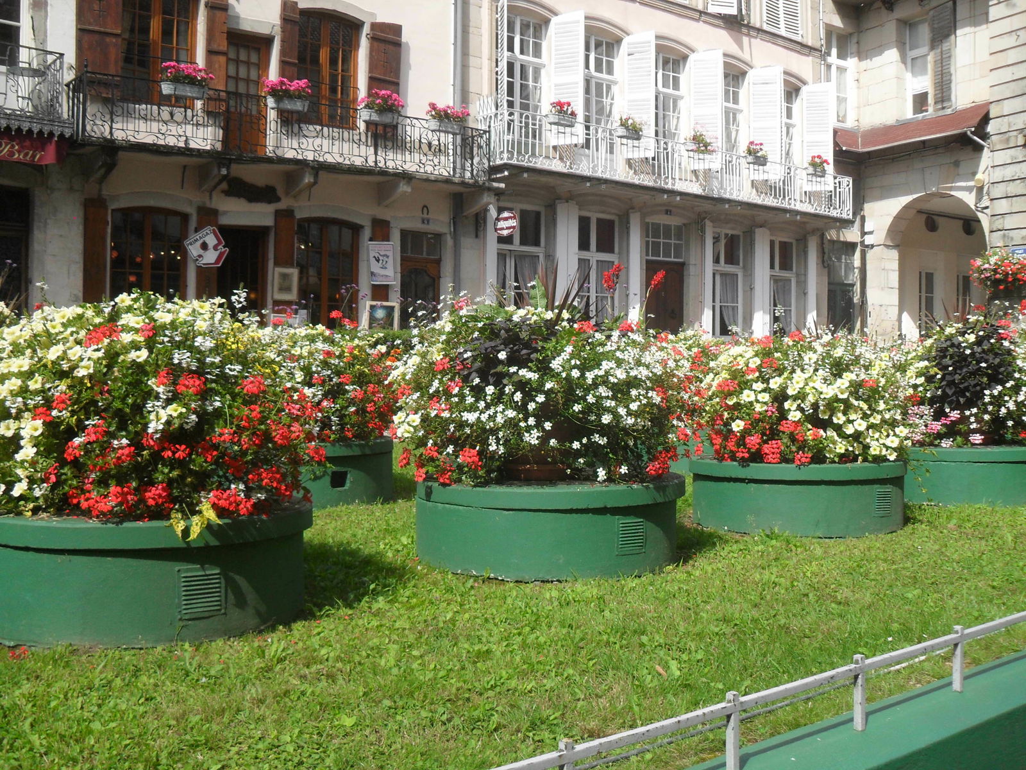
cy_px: 385
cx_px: 513
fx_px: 1037
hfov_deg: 52.6
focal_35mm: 35
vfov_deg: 40.7
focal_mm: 6.2
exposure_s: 1/90
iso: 100
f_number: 8.9
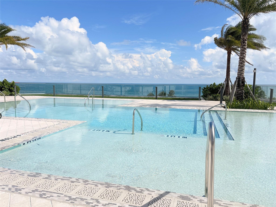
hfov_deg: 67.3
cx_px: 138
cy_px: 104
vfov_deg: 53.1
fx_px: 207
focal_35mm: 26
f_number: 1.6
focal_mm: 5.96
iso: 50
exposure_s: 1/8850
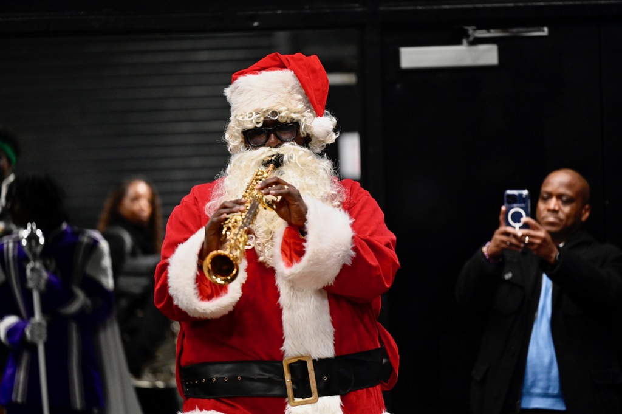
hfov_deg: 10.6
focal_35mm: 195
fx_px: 3366
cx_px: 311
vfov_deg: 7.0
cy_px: 207
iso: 3200
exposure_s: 1/160
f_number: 2.8
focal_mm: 195
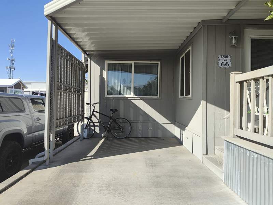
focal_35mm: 25
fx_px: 197
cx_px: 136
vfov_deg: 54.9
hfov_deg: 69.4
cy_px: 102
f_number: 1.5
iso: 103
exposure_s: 1/2390
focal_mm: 4.15
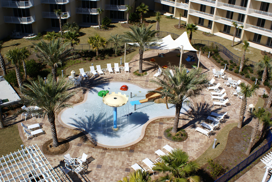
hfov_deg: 53.1
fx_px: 272
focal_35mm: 36
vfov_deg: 37.0
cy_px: 91
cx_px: 136
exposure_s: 1/320
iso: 100
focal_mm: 24
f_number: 10
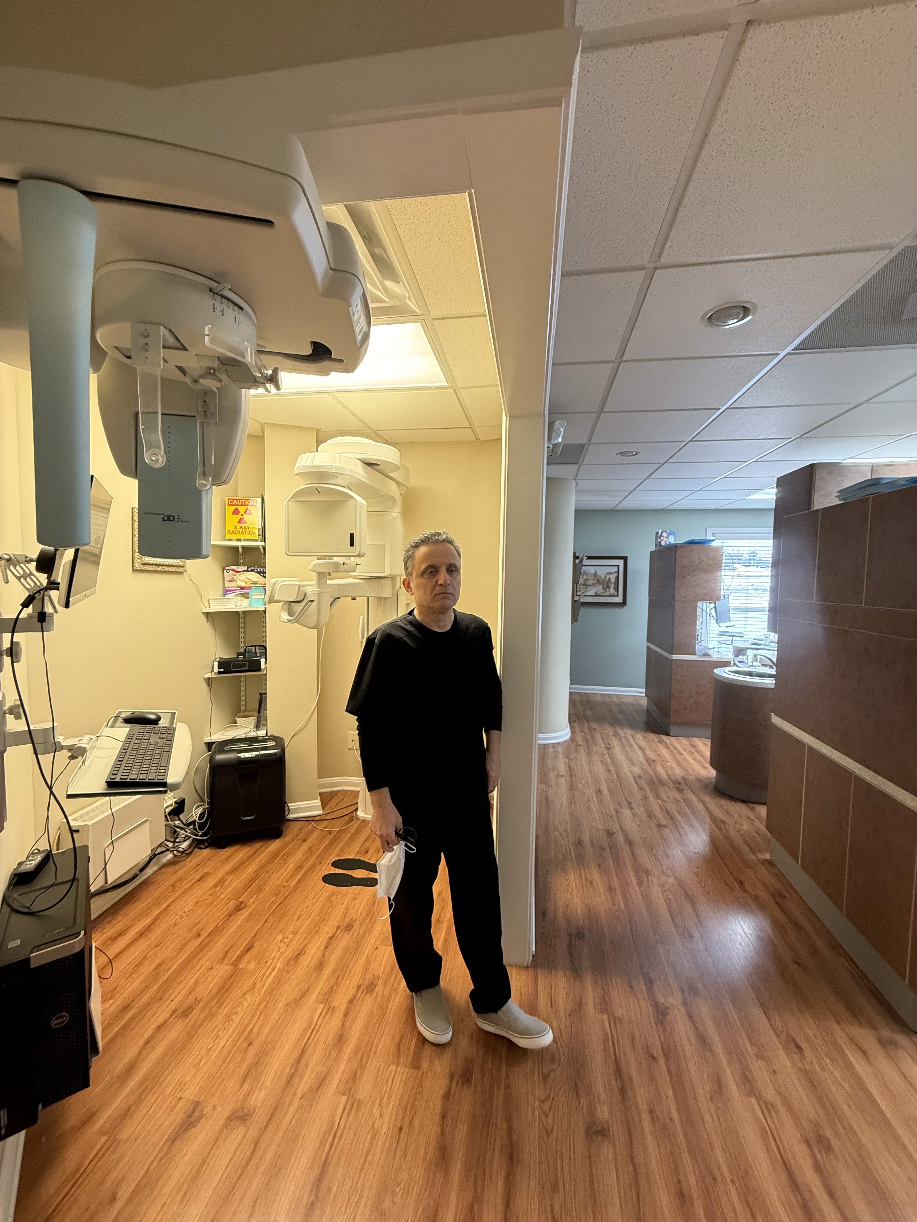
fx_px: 494
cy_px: 611
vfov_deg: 102.1
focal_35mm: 14
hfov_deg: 85.7
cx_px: 458
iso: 200
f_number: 2.2
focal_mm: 2.22
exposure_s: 1/60
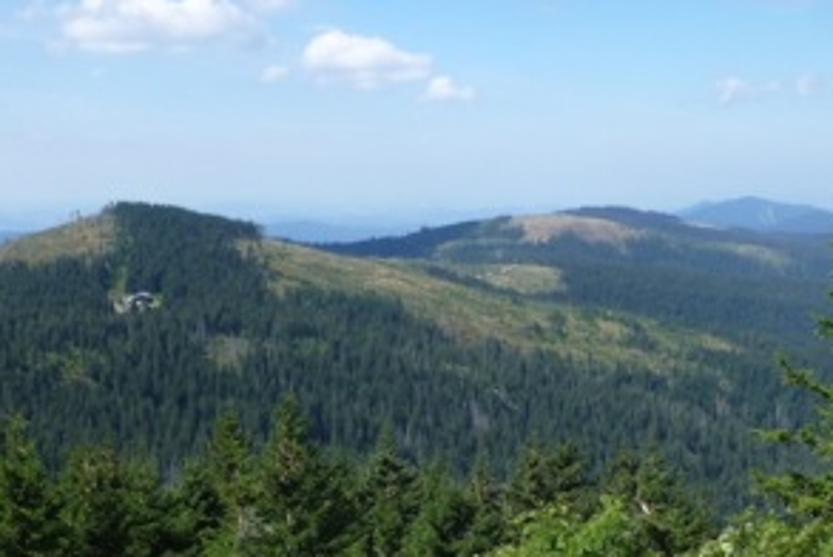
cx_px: 527
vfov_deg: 26.0
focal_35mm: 52
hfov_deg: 37.9
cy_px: 352
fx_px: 1204
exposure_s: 1/800
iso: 100
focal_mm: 4.5
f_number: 3.1
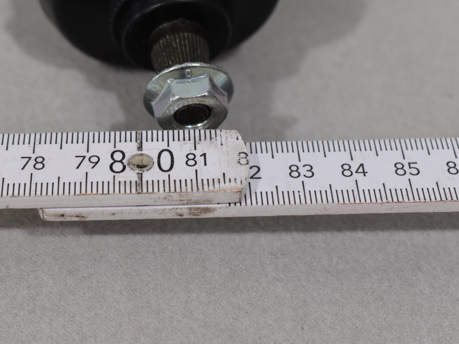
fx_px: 1034
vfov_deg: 18.9
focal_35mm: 78
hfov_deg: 25.0
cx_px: 202
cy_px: 172
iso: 400
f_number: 8
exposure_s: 1/60
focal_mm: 48
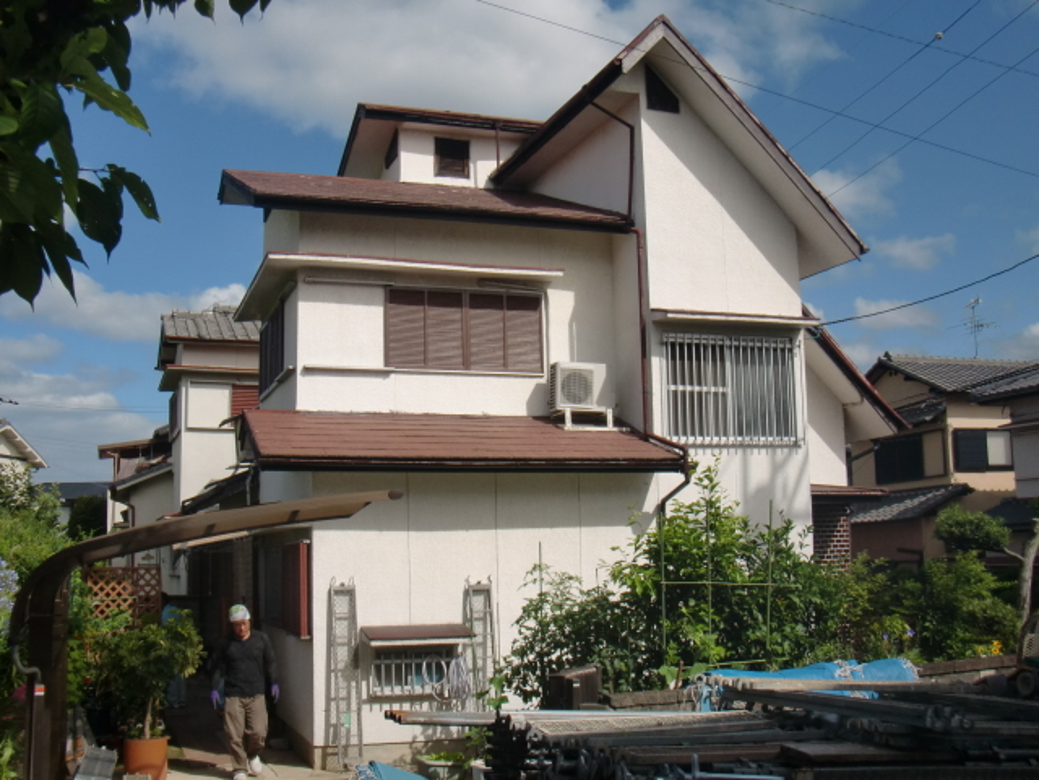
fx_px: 1141
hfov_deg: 49.0
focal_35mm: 38
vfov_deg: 37.7
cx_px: 520
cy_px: 390
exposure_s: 1/1000
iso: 64
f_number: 3.9
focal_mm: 6.66
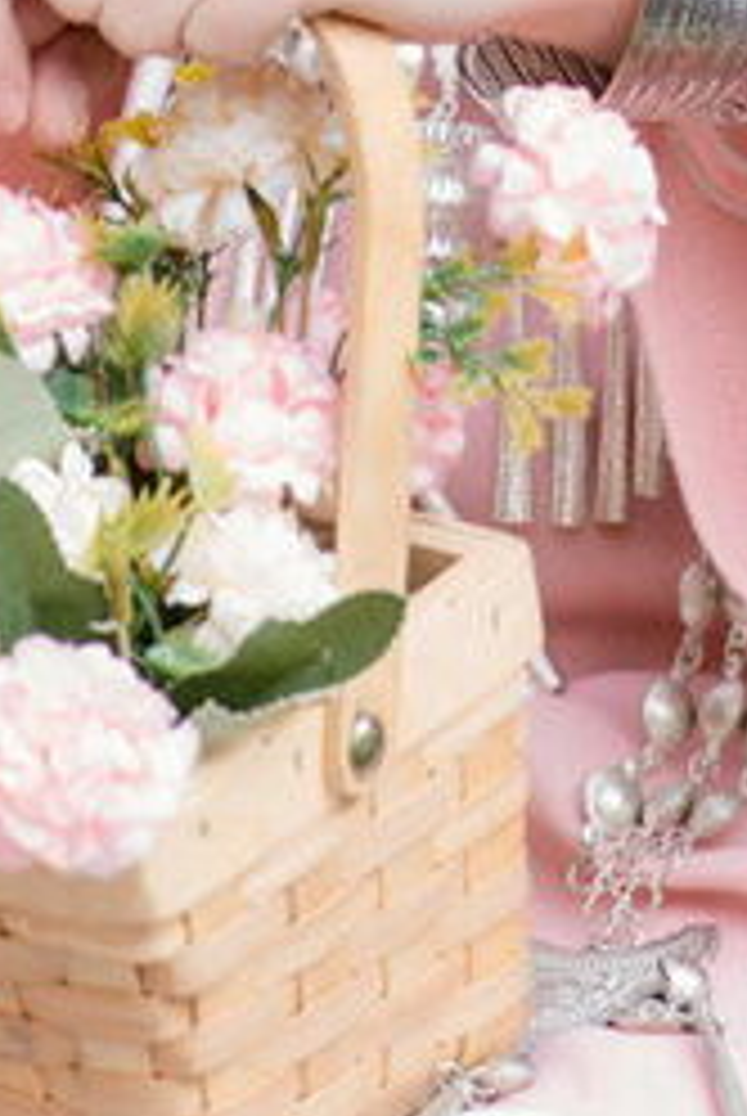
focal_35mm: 862
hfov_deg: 1.6
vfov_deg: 2.4
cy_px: -623
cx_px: 450
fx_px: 26753
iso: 80
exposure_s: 1/125
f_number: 2.8
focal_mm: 136
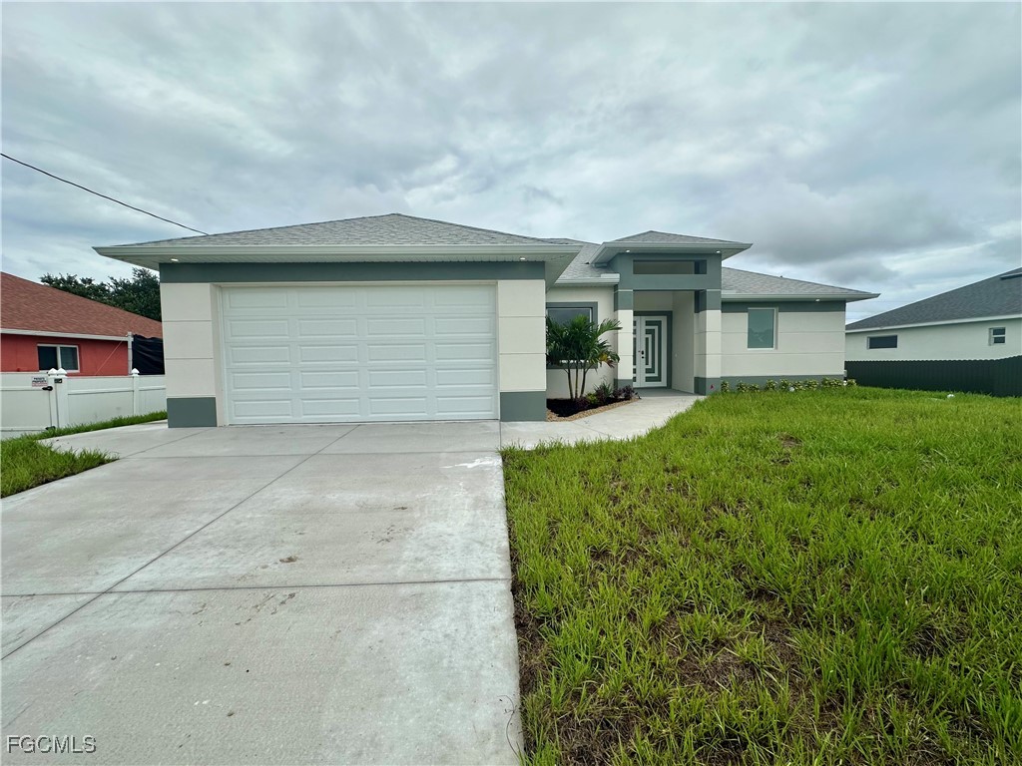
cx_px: 511
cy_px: 383
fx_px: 413
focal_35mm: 14
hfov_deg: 102.1
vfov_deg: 85.7
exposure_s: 1/2618
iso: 50
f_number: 2.2
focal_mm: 2.22
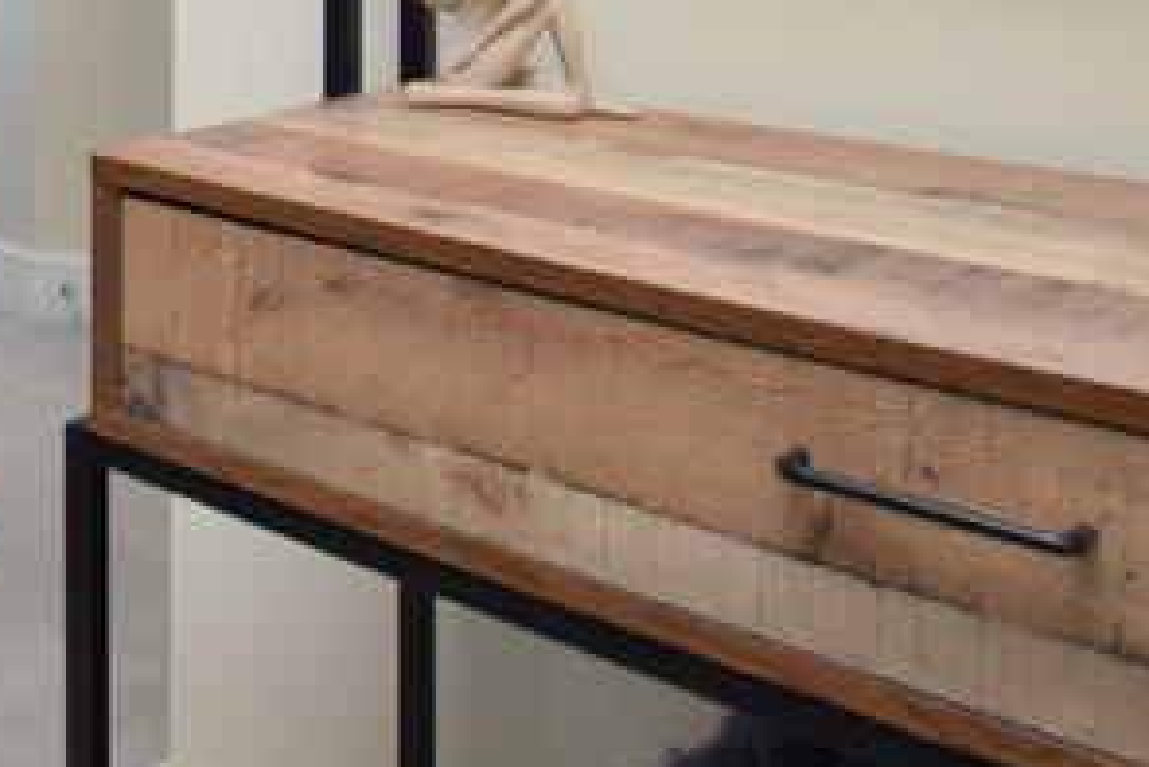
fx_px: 1660
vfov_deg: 23.4
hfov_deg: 29.0
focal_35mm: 52
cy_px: -197
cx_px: -432
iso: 500
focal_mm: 10
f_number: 5
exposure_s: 1/200
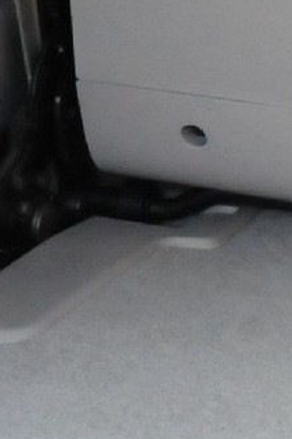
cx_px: -393
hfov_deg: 4.6
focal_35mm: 291
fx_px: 3544
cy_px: -479
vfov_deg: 6.8
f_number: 5.6
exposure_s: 1/1000
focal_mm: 26
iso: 2000
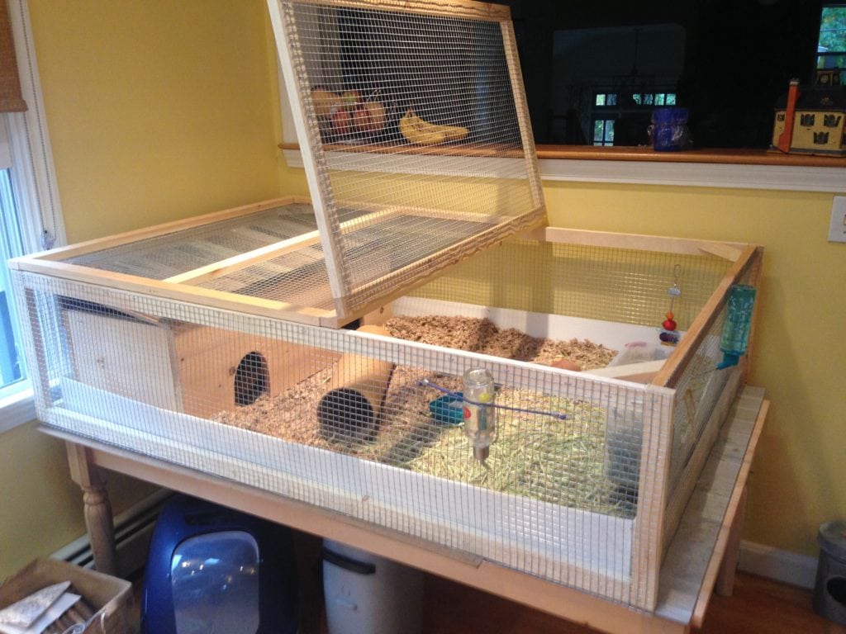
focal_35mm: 33
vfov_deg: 42.9
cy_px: 317
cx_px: 423
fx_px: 807
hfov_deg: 55.4
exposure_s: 1/20
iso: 160
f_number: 2.4
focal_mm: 4.12
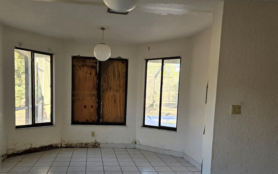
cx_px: 116
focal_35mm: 33
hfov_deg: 57.8
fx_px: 250
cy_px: 124
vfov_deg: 37.7
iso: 80
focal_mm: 5.4
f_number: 1.8
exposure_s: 1/180
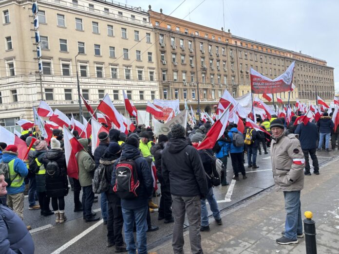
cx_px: 170
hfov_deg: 67.3
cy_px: 127
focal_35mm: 26
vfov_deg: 53.1
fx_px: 255
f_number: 1.6
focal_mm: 5.96
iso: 50
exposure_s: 1/433
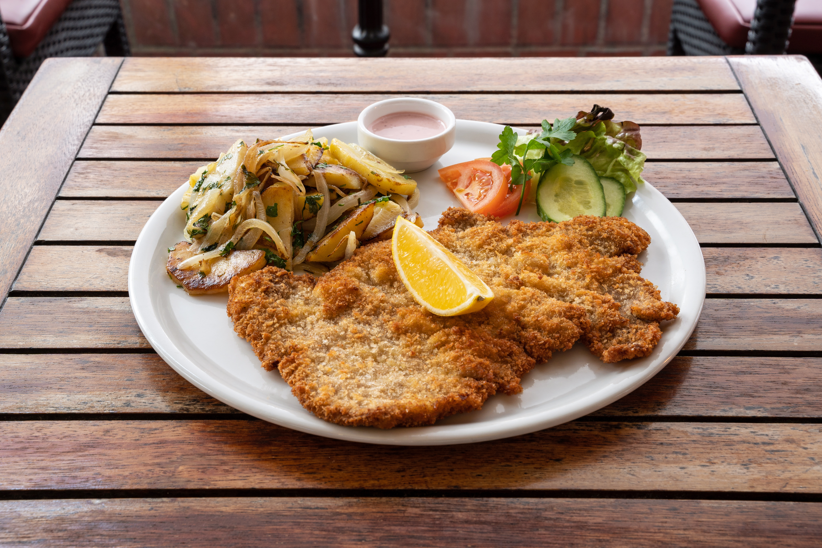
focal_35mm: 50
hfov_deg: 39.6
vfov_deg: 27.0
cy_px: 274
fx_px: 1142
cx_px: 411
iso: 320
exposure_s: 1
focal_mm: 50
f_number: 13
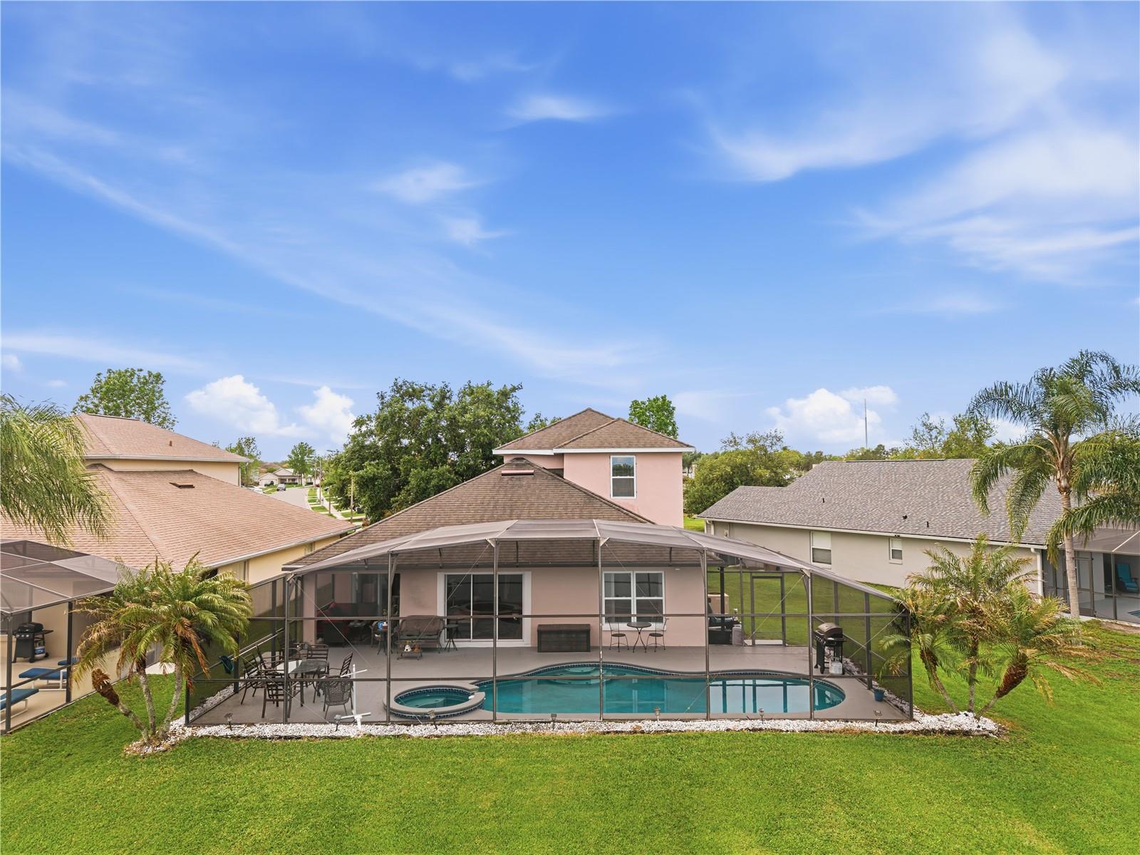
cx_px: 570
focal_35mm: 24
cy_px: 428
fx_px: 790
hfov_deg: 71.6
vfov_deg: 56.8
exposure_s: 1/100
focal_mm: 8.7
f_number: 1.8
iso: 200
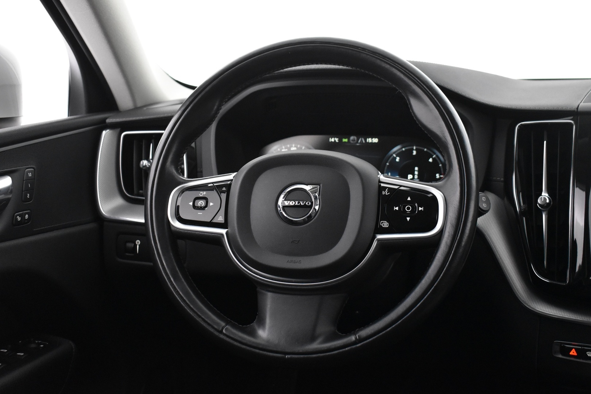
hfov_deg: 45.0
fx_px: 714
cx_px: 296
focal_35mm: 44
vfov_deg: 30.8
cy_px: 197
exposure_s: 1/30
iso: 3200
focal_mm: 29
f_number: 4.2
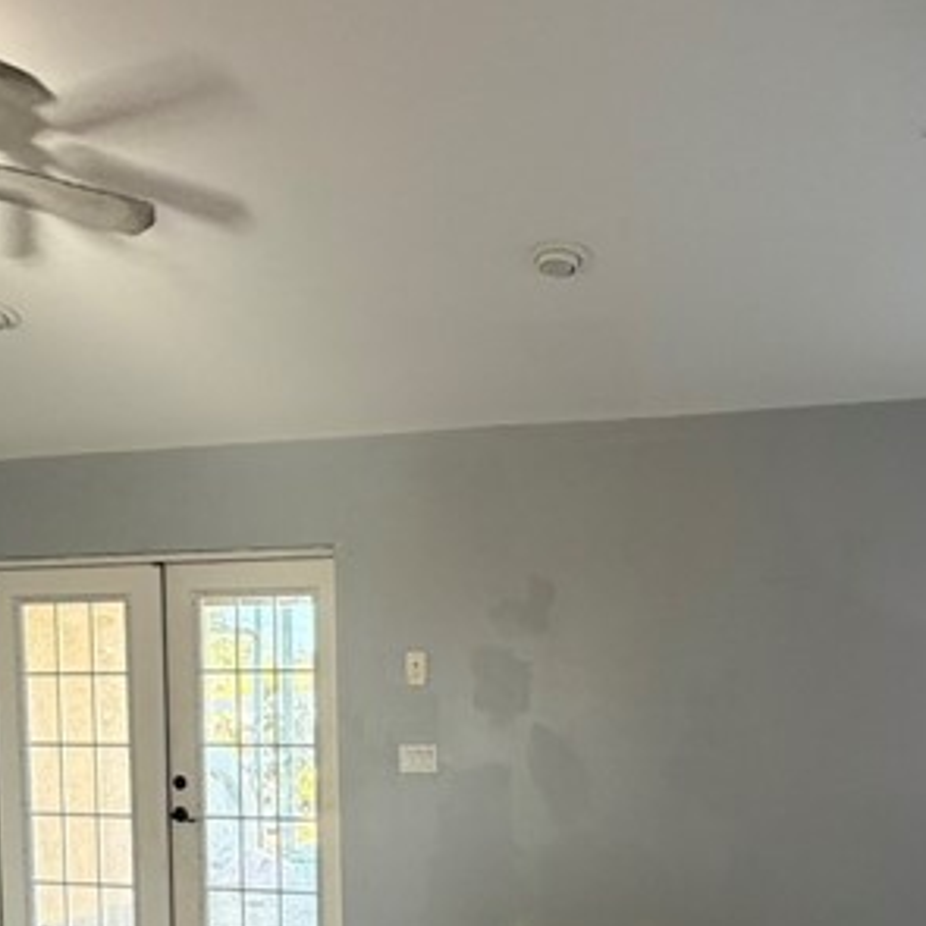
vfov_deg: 37.2
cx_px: 483
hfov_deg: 39.2
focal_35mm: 43
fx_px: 1301
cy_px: 794
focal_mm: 2.22
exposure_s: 1/121
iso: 125
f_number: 2.2
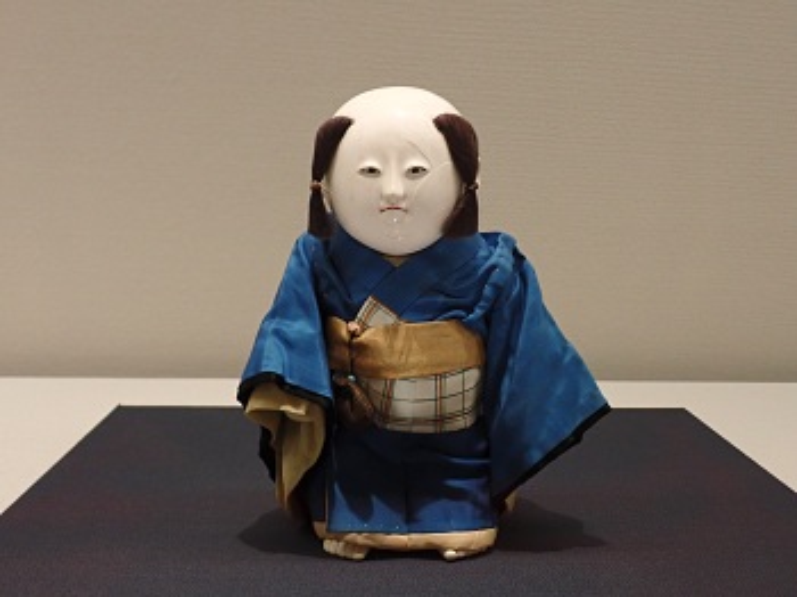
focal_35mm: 38
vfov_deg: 37.7
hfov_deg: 49.0
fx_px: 874
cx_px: 398
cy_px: 298
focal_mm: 6.83
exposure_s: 1/8
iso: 400
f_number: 2.7
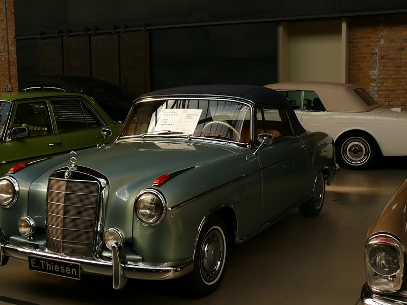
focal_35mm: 49
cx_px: 204
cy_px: 152
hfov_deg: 38.9
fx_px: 576
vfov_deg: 29.7
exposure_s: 1/125
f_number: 4
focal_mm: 9.4
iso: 100
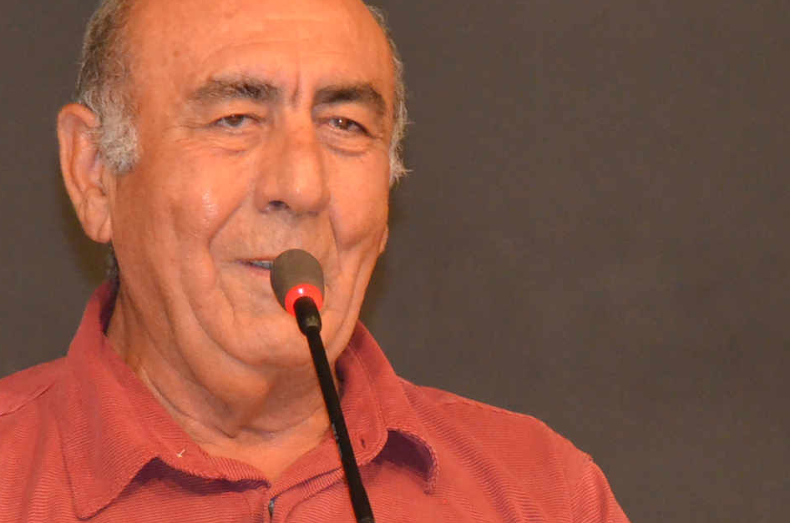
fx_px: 10696
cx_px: 349
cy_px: 351
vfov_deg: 2.8
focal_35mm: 488
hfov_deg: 4.2
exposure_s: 1/60
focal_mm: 125
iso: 3200
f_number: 5.6
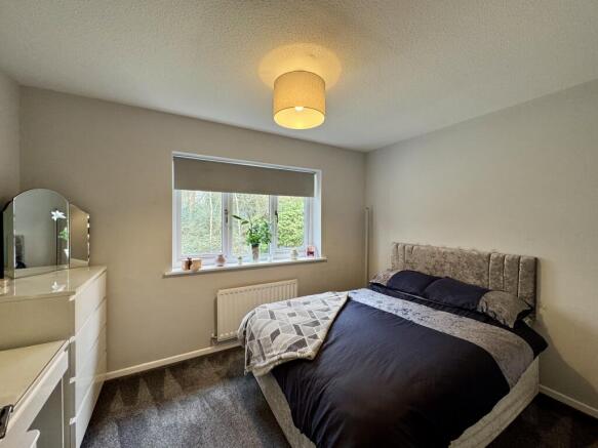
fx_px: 242
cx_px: 299
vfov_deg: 85.7
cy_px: 224
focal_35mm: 14
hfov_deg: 102.1
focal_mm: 2.22
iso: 200
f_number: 2.2
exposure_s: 1/100
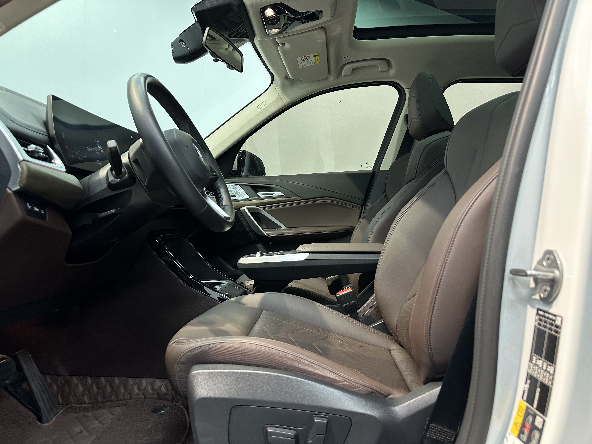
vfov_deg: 56.8
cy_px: 222
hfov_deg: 71.6
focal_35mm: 24
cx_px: 296
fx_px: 410
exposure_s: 1/50
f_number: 1.78
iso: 160
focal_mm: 6.86
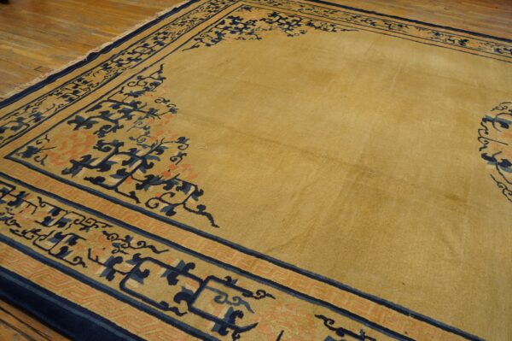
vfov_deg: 47.9
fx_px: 384
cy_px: 170
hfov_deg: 67.4
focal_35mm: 27
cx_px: 256
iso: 640
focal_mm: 18
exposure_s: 1/60
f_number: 4
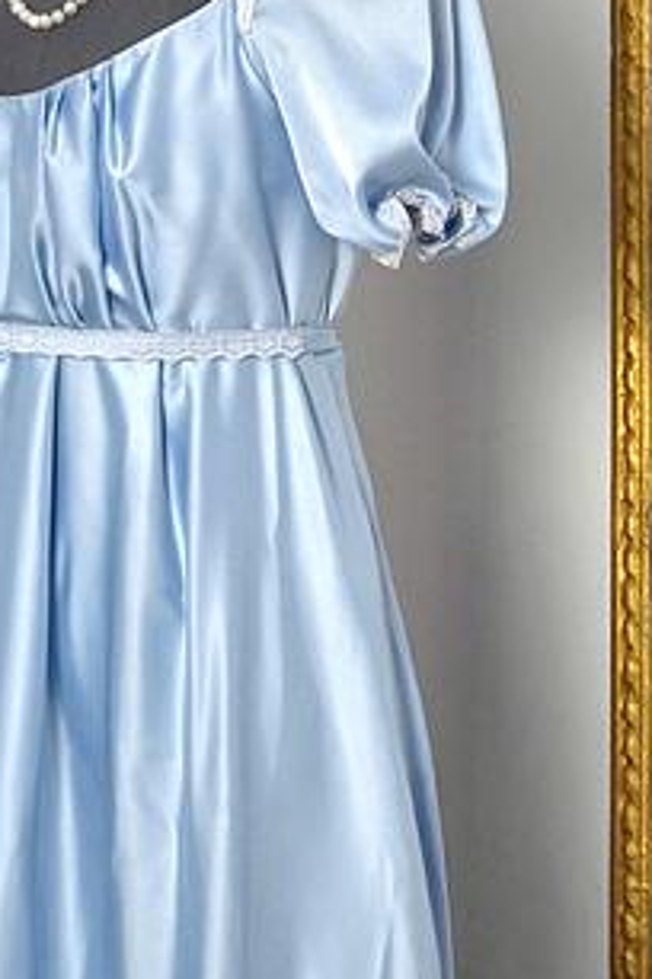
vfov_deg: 14.5
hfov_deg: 9.7
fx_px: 3830
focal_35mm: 141
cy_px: 627
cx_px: 342
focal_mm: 36
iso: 500
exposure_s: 1/125
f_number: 5
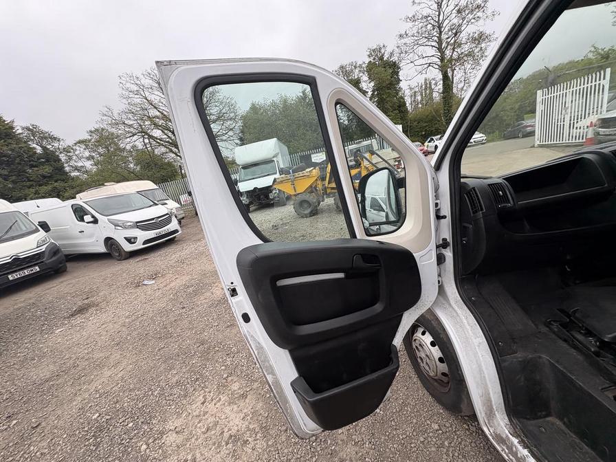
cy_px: 231
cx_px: 308
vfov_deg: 85.7
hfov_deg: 102.1
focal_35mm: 14
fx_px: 249
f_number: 2.2
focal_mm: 2.22
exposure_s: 1/208
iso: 40
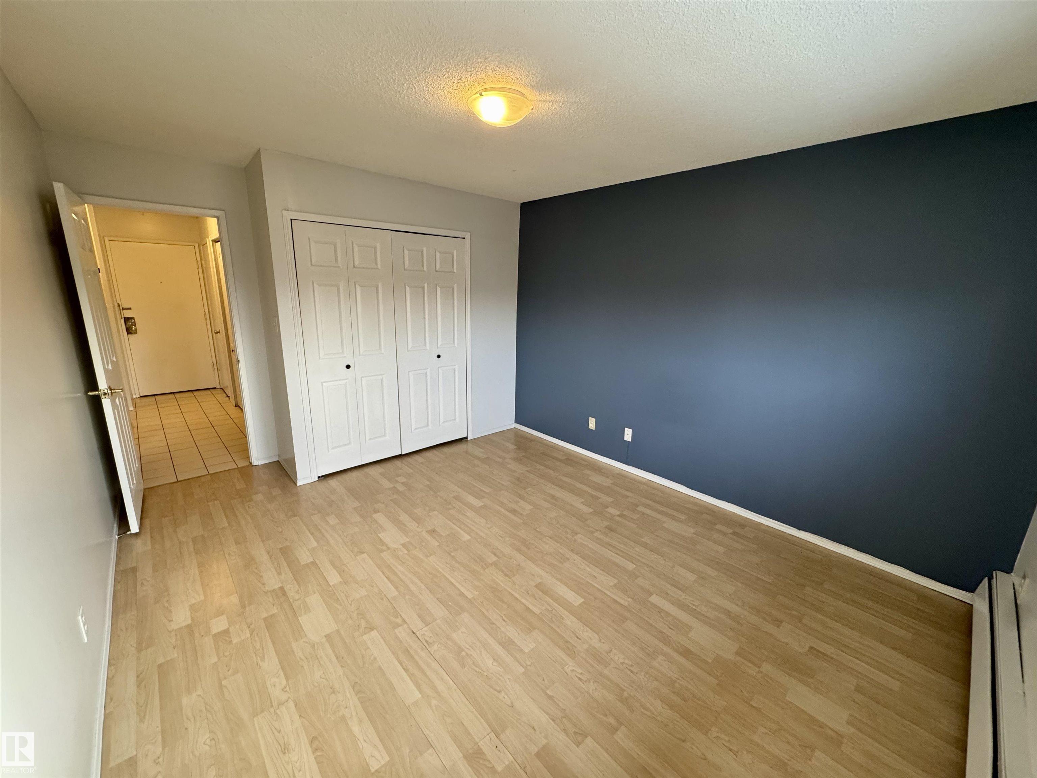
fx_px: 419
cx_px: 518
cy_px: 389
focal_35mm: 14
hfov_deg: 102.1
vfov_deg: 85.7
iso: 250
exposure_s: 1/120
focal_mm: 2.22
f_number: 2.2
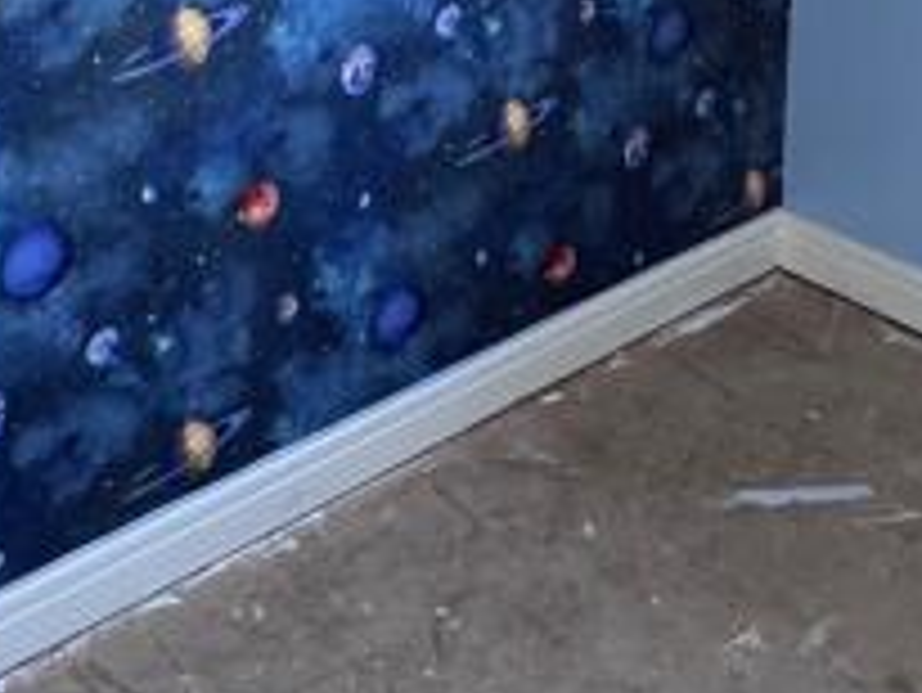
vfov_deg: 18.7
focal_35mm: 70
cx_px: 436
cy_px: -333
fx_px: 1866
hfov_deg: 27.8
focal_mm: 2.22
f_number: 2.2
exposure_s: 1/99
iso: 320
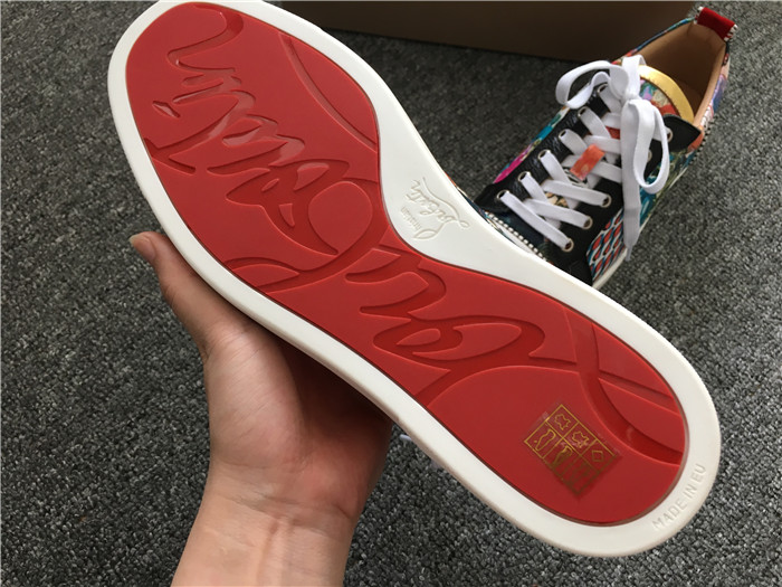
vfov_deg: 48.2
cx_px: 391
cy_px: 294
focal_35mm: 29
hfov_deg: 61.7
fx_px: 655
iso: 64
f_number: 2.2
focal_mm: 4.15
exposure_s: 1/33
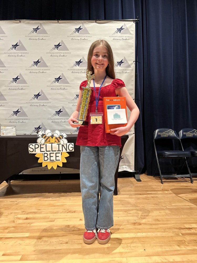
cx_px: 98
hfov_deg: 53.1
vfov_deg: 67.3
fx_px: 197
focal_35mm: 26
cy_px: 132
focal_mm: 5.7
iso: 250
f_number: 1.5
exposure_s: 1/60
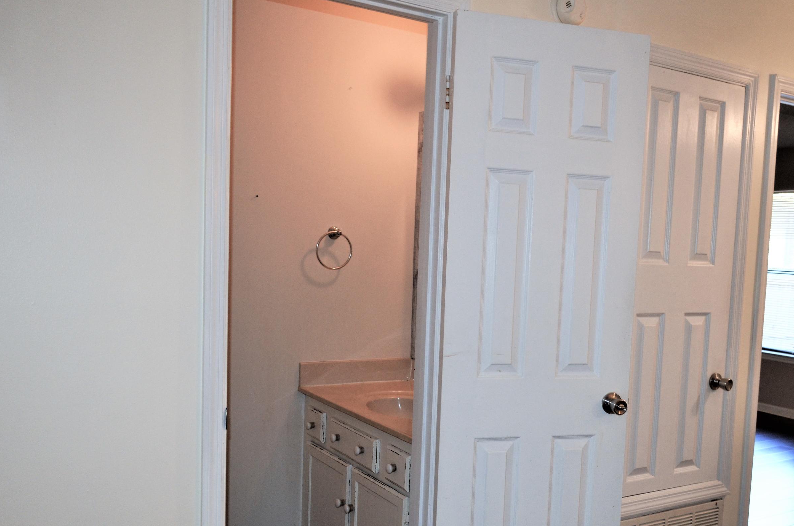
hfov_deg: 55.7
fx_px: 748
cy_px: 309
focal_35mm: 34
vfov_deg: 38.6
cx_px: 450
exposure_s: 1/60
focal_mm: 18
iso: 1100
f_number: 3.5
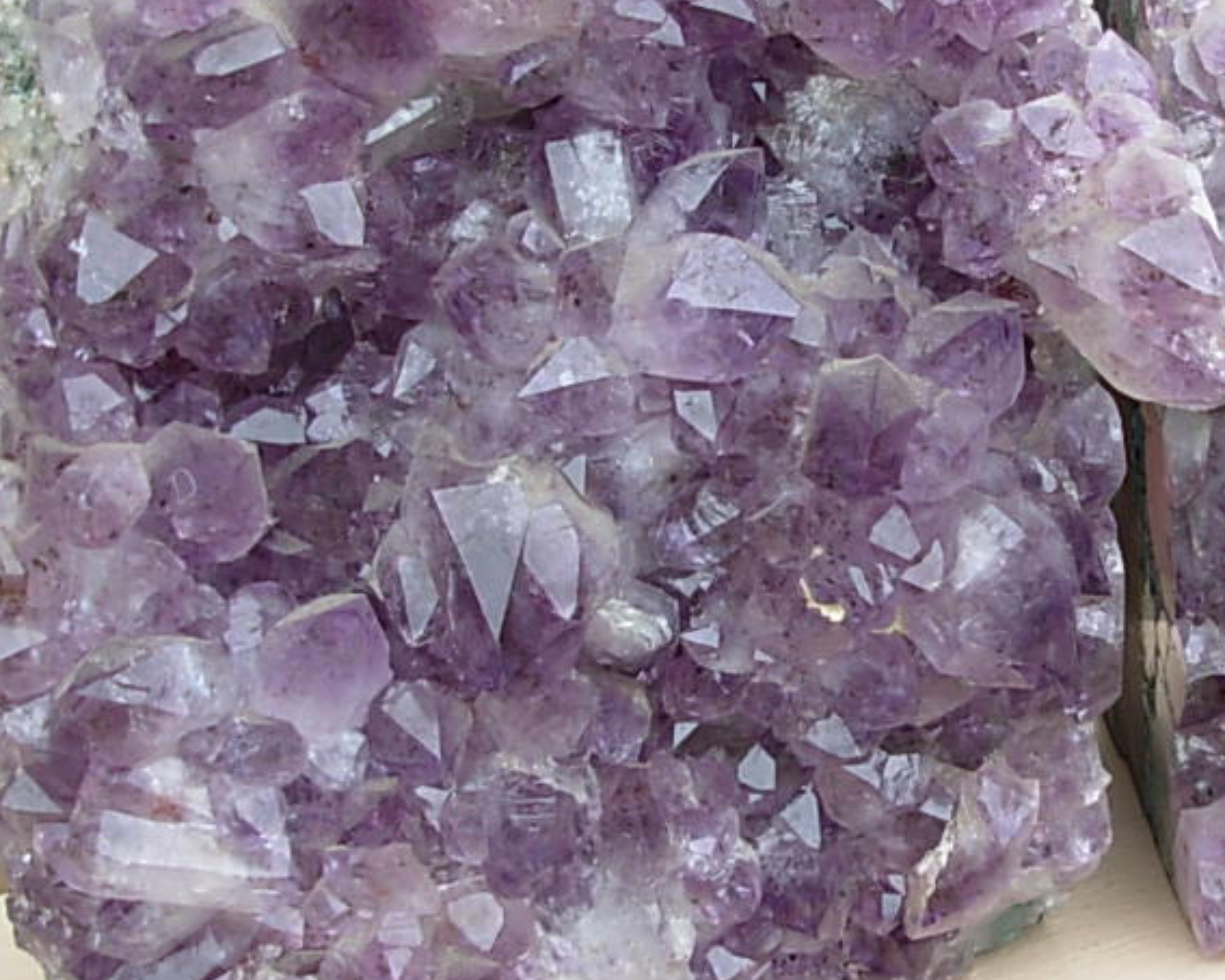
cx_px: 1046
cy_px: 492
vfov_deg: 22.8
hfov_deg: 27.5
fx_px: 2430
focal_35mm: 67
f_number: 2.9
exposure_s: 1/256
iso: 50
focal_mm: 6.3
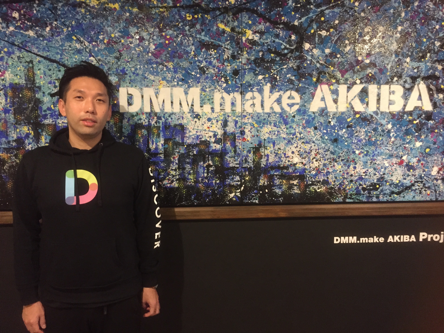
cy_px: 166
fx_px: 372
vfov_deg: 48.2
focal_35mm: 29
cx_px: 222
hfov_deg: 61.7
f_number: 2.2
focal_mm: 4.15
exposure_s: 1/15
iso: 320
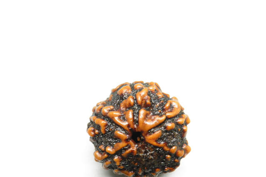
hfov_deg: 45.4
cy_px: 95
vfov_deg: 31.2
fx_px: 318
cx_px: 133
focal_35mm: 43
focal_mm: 7.3
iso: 200
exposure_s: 1/40
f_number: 3.9
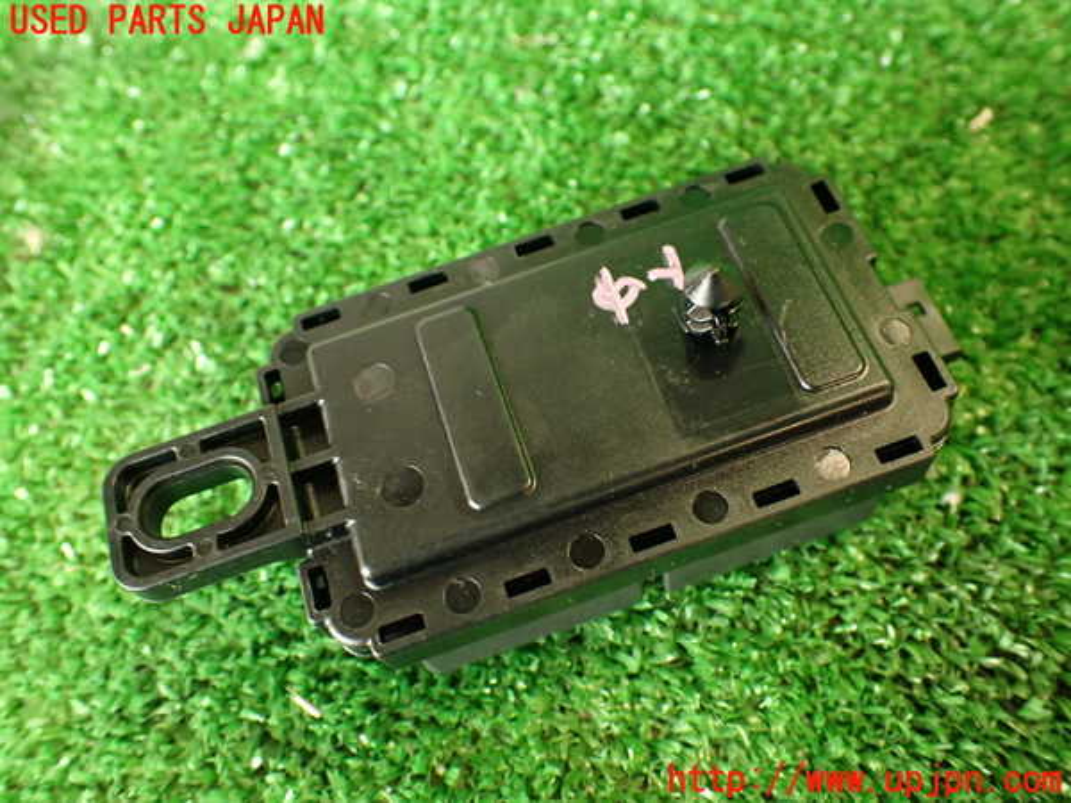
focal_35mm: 32
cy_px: 402
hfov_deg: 56.8
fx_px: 990
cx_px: 536
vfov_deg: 44.2
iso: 400
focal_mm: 5.79
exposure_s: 1/30
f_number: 2.4
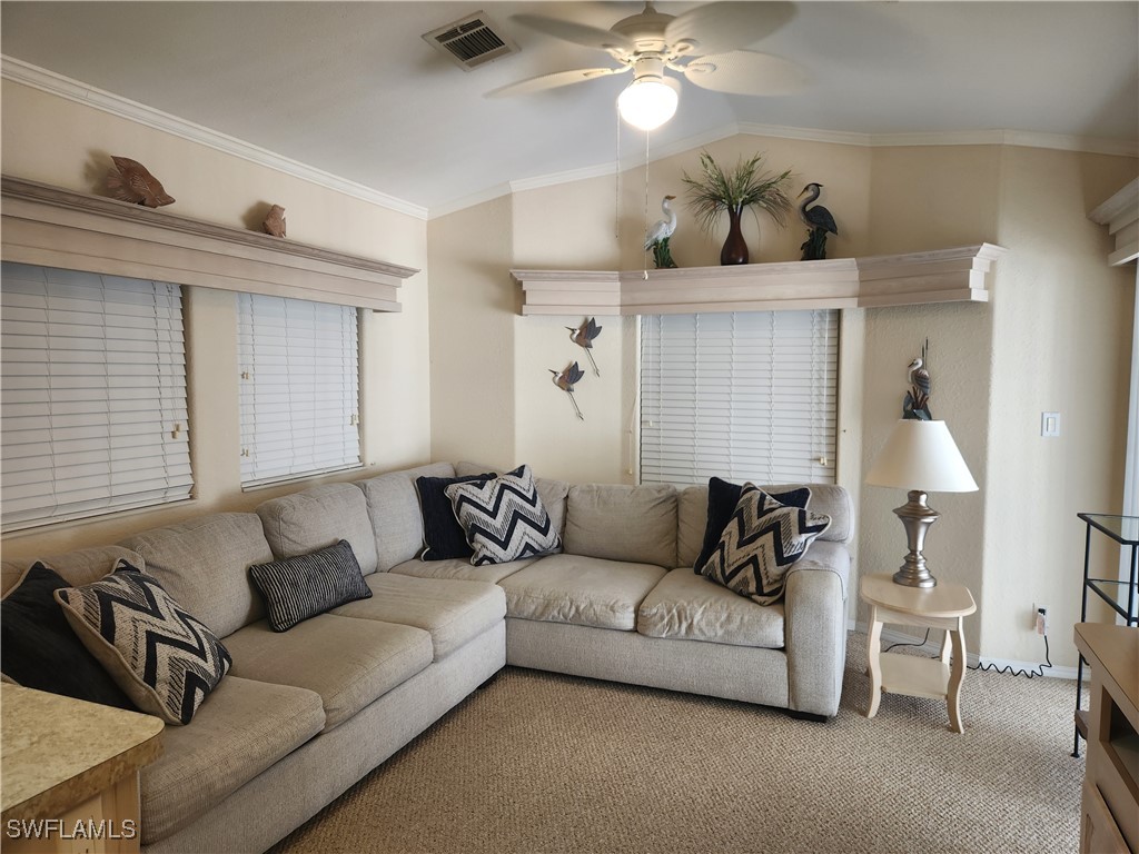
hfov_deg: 73.9
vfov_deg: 58.9
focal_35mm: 23
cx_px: 570
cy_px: 427
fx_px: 757
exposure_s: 1/120
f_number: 1.8
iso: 125
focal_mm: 5.4
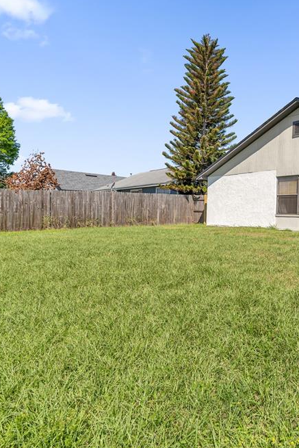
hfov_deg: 45.9
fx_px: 311
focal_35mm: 25
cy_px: 220
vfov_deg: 71.5
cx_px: 274
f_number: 4
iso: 160
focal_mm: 16
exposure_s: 1/3200
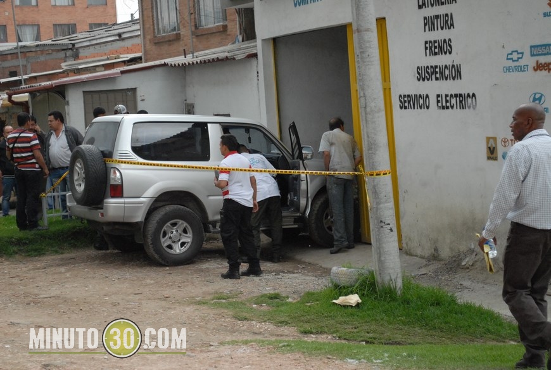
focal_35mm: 82
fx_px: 1265
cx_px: 276
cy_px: 185
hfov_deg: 24.6
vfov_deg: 16.6
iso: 1000
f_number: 5.6
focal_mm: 55
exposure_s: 1/500
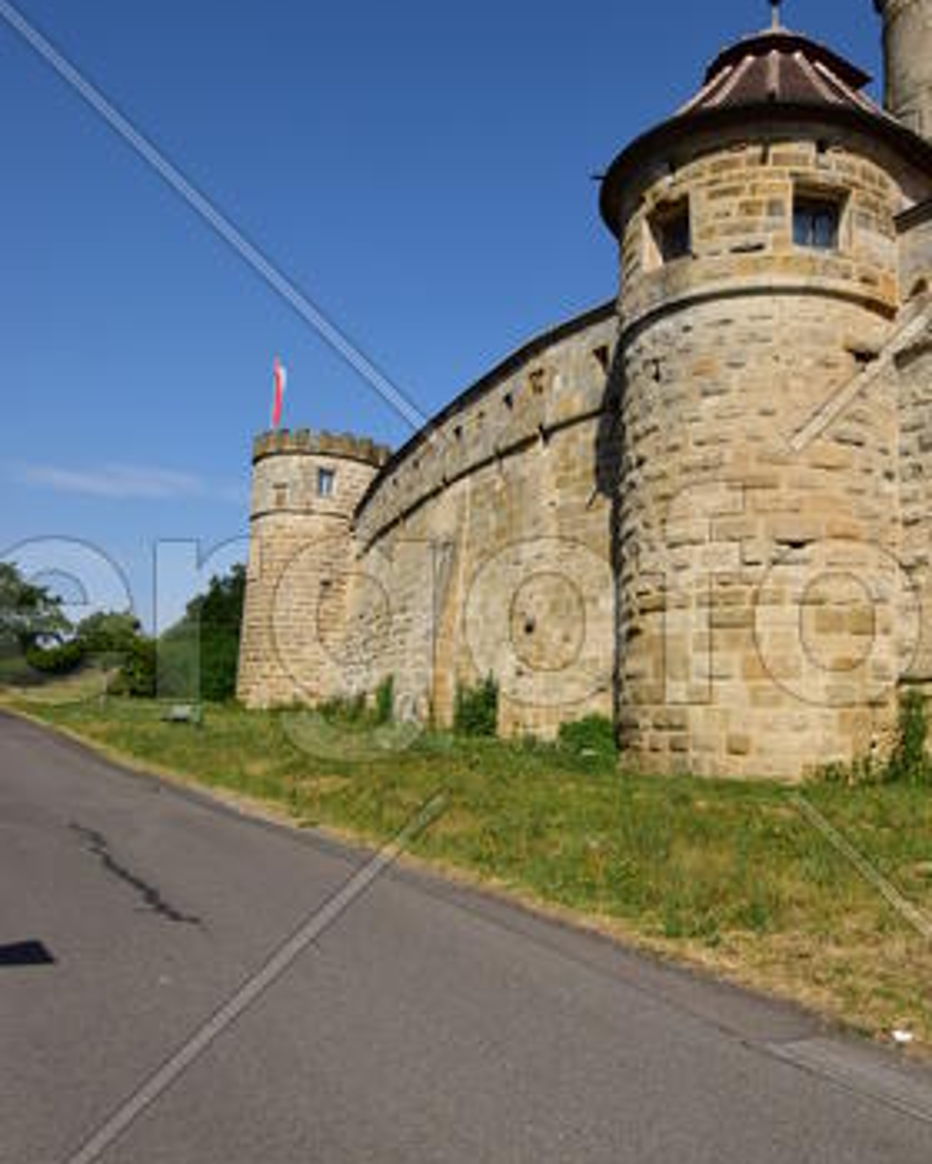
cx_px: 617
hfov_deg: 50.6
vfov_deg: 62.1
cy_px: 622
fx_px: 965
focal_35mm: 28
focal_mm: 12
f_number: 9
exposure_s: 1/320
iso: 100
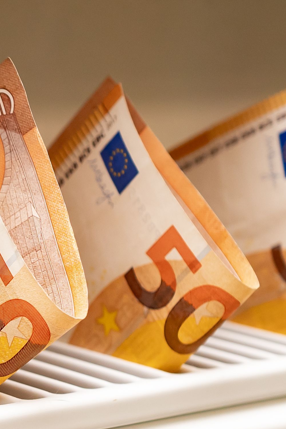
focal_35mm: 158
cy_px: 321
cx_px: -198
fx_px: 1884
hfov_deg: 8.4
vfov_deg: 13.0
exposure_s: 1/160
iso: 200
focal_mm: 40
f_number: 4.5
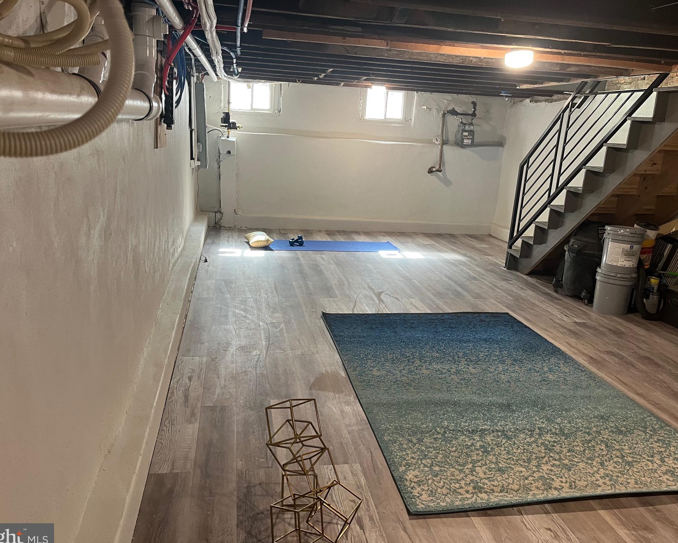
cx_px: 337
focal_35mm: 28
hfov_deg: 62.2
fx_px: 562
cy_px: 272
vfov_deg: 51.5
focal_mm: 5.1
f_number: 1.6
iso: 125
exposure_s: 1/69
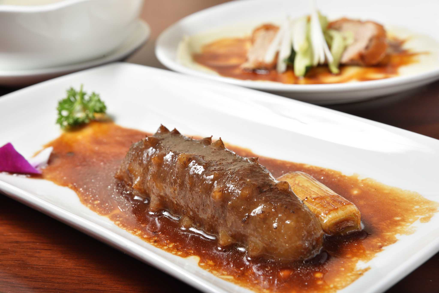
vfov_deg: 16.1
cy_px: 146
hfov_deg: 23.9
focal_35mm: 85
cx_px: 220
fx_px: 1037
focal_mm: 85
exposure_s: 1/60
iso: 100
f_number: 13
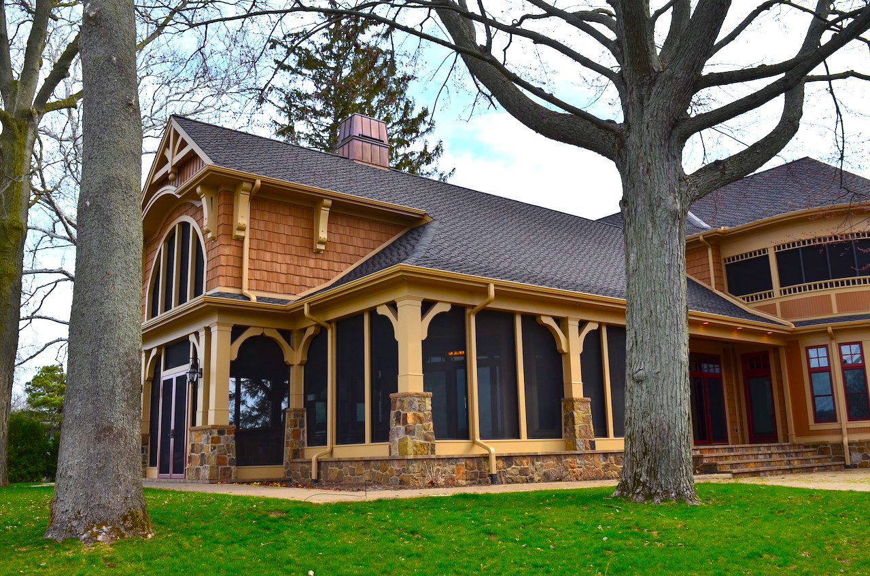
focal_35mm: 33
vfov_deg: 39.8
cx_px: 435
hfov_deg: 57.3
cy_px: 288
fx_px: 796
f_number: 10
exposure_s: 1/250
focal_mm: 22
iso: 200
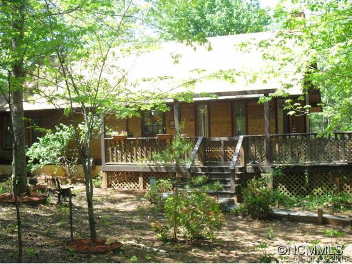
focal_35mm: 44
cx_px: 176
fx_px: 448
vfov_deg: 32.9
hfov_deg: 42.9
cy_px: 132
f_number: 3.4
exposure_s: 1/500
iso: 400
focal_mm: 7.7
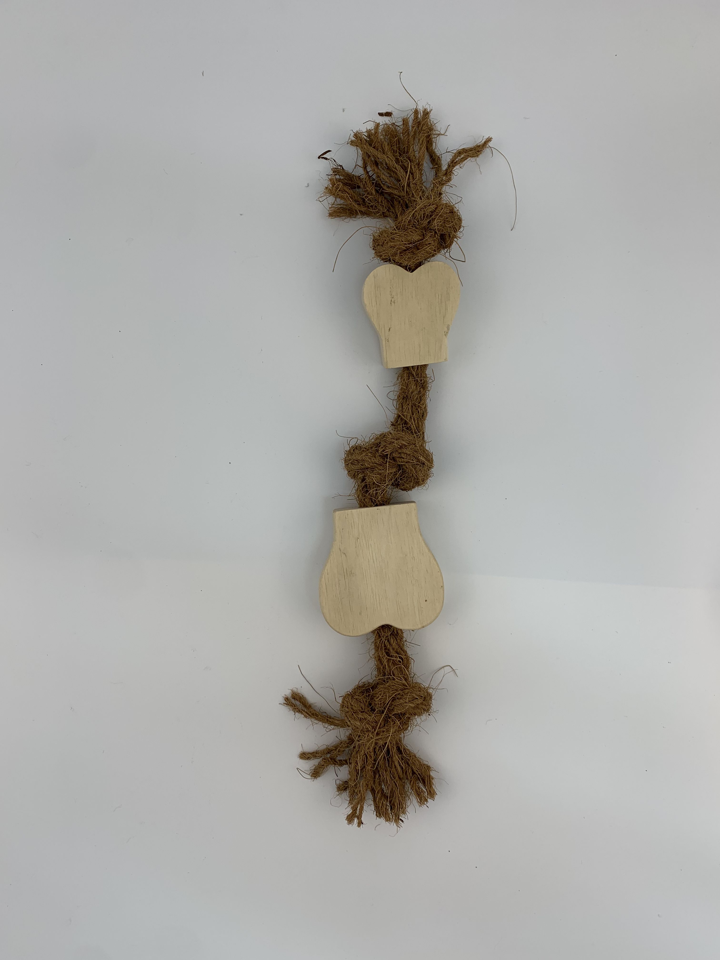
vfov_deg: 67.3
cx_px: 360
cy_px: 480
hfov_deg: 53.1
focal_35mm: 26
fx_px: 721
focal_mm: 4.25
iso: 25
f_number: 1.8
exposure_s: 1/200
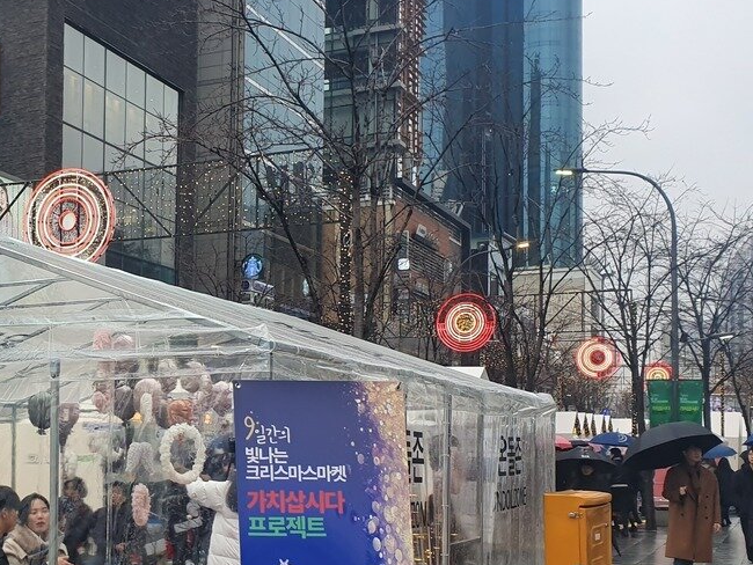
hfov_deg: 32.7
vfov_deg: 25.9
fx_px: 1219
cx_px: 81
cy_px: 405
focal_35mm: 56
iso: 64
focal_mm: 4.32
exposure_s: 1/120
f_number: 2.4
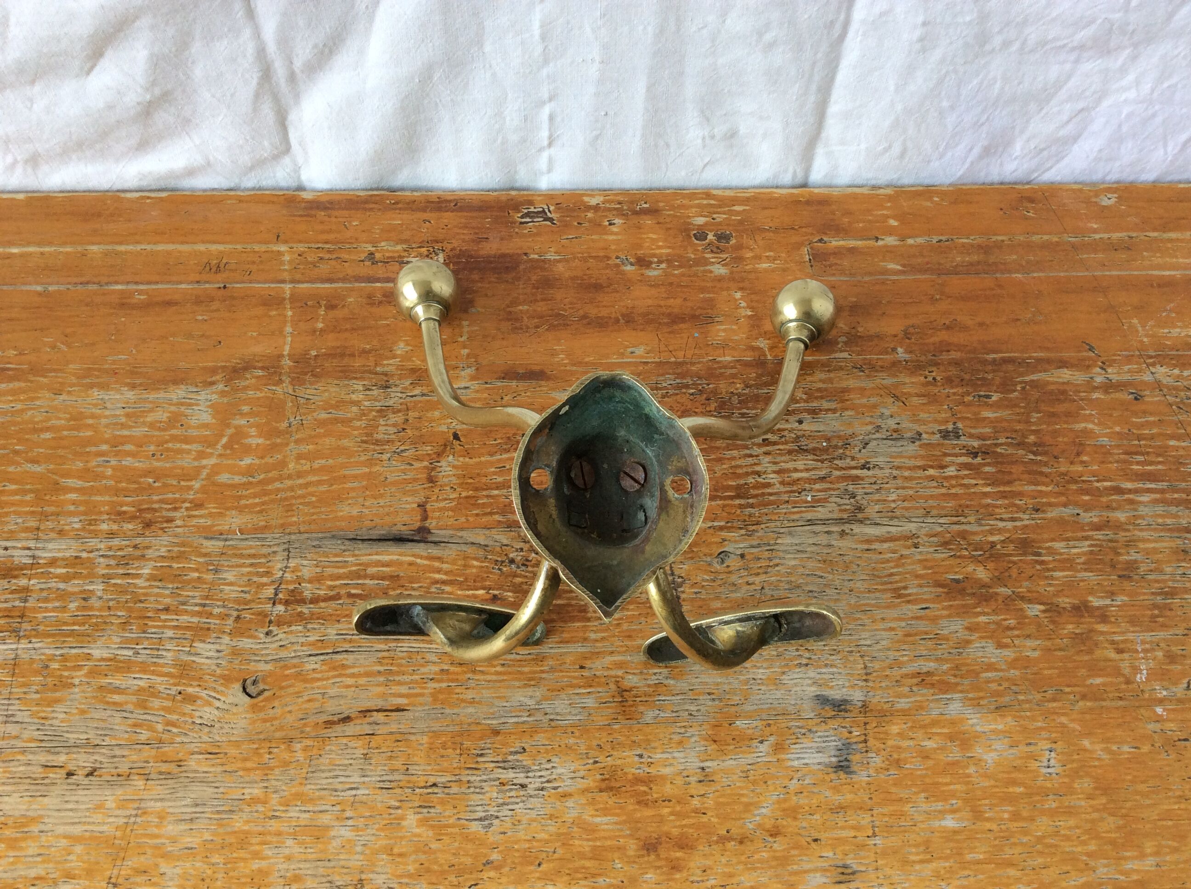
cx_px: 596
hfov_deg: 56.9
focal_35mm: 32
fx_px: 1099
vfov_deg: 44.1
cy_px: 444
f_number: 2.4
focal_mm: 3.3
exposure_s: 1/100
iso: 40
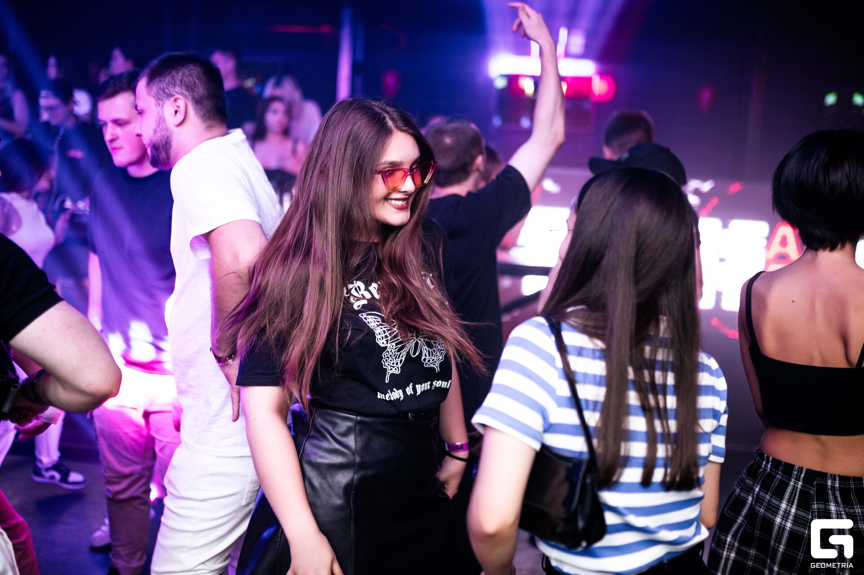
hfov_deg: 54.5
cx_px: 432
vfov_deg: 37.8
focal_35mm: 35
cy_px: 288
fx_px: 839
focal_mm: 35
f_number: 1.6
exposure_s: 1/200
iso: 400
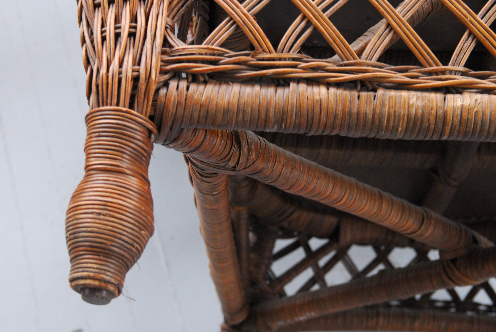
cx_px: 248
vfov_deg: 18.2
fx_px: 1035
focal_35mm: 75
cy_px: 166
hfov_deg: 27.0
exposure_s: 1/50
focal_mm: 50
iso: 800
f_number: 4.5
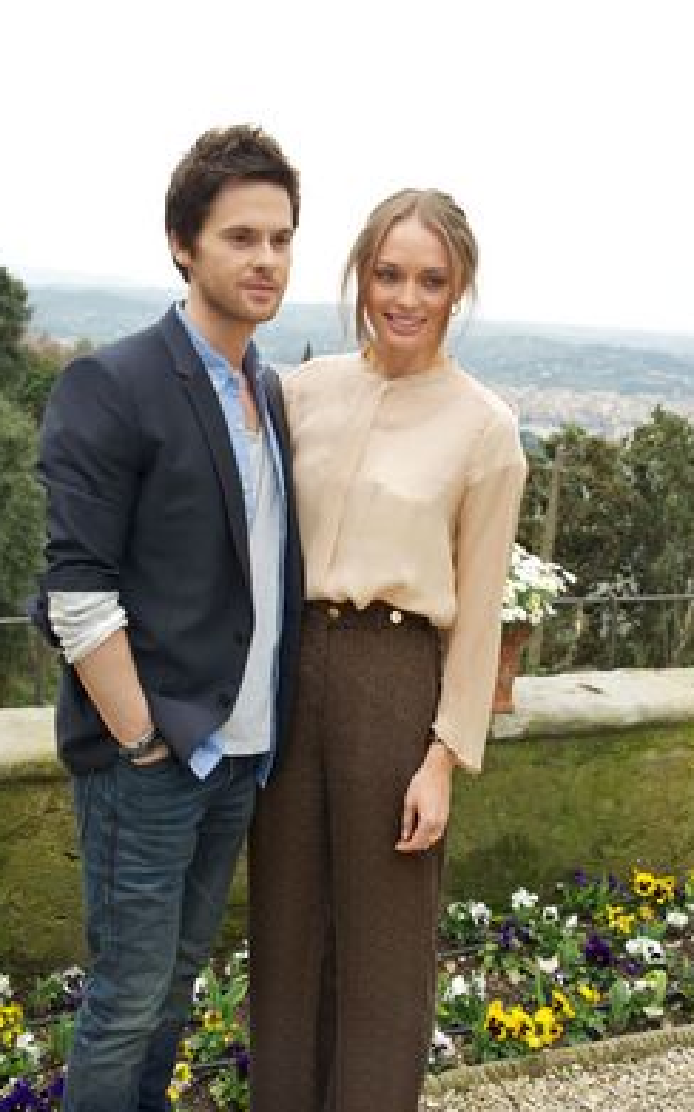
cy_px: 563
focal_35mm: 50
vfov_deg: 40.3
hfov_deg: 25.8
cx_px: 361
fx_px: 1515
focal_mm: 48
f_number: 8
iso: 320
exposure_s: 1/80
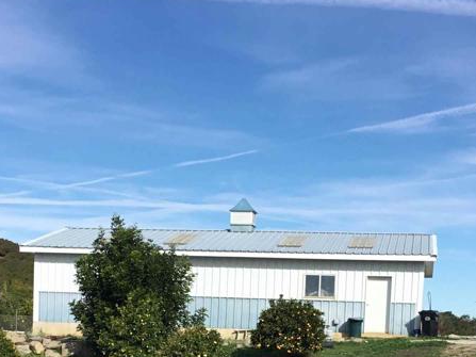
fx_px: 976
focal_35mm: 71
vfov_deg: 20.0
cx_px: 219
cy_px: 367
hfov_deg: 27.4
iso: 25
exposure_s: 1/1567
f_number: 2.4
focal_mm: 3.3
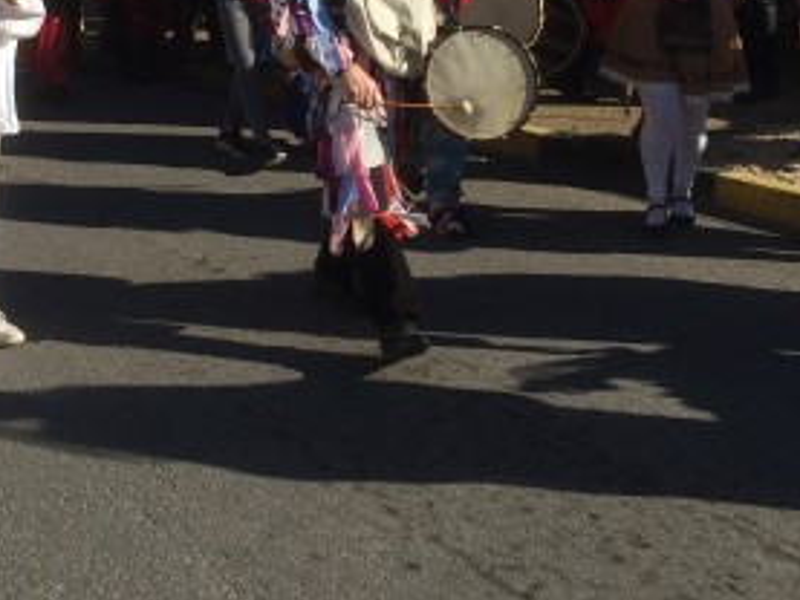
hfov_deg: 28.8
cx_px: 295
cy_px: 3
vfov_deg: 21.2
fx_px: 1549
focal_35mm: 67
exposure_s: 1/2415
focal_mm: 4.15
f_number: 2.2
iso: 32
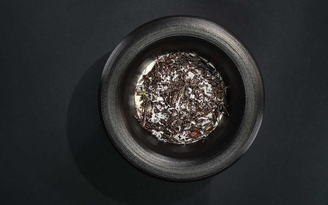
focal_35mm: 72
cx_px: 165
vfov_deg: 18.1
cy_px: 100
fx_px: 644
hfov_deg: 28.6
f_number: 7.1
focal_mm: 70
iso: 5000
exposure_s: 1/100
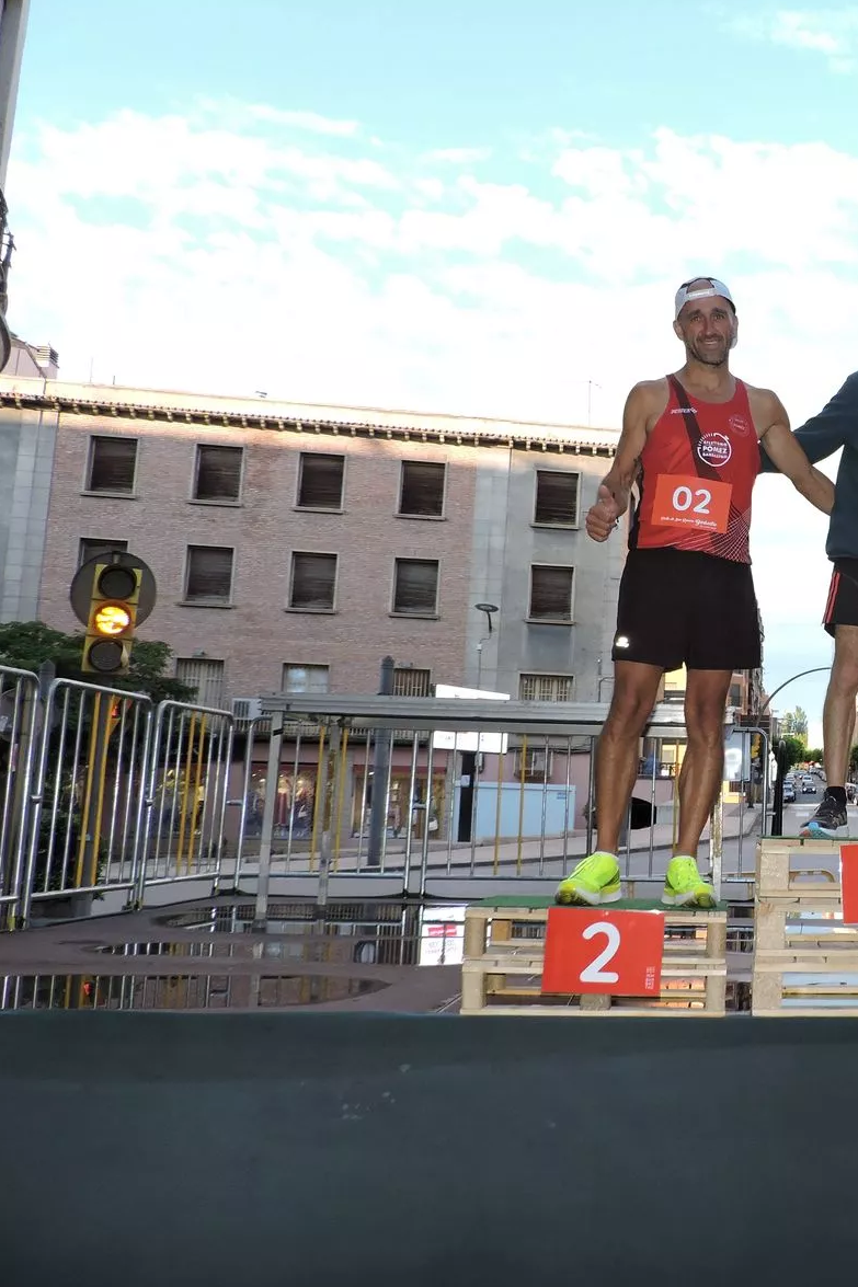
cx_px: 874
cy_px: 647
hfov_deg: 35.0
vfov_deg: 55.8
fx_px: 1216
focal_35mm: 34
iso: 180
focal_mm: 4.3
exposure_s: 1/250
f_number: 3
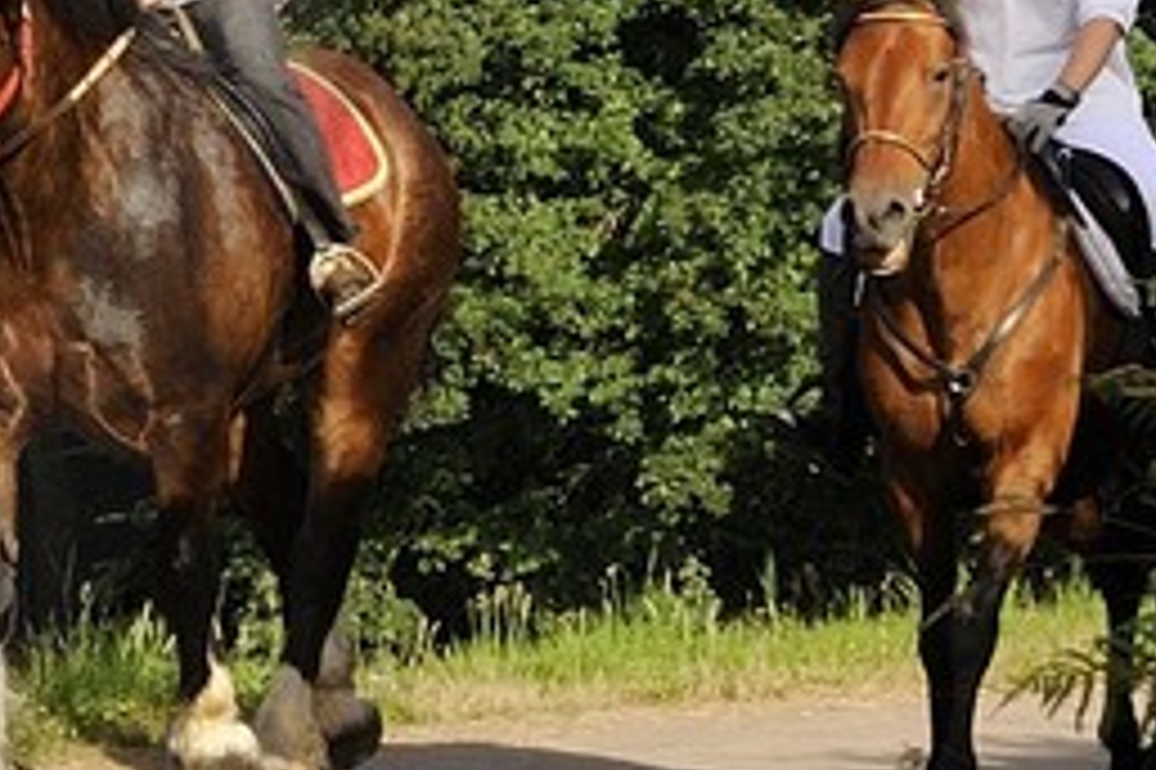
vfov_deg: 4.0
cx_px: -1466
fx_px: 11007
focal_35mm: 343
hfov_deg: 5.8
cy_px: -392
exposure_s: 1/250
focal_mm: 55
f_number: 11
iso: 200
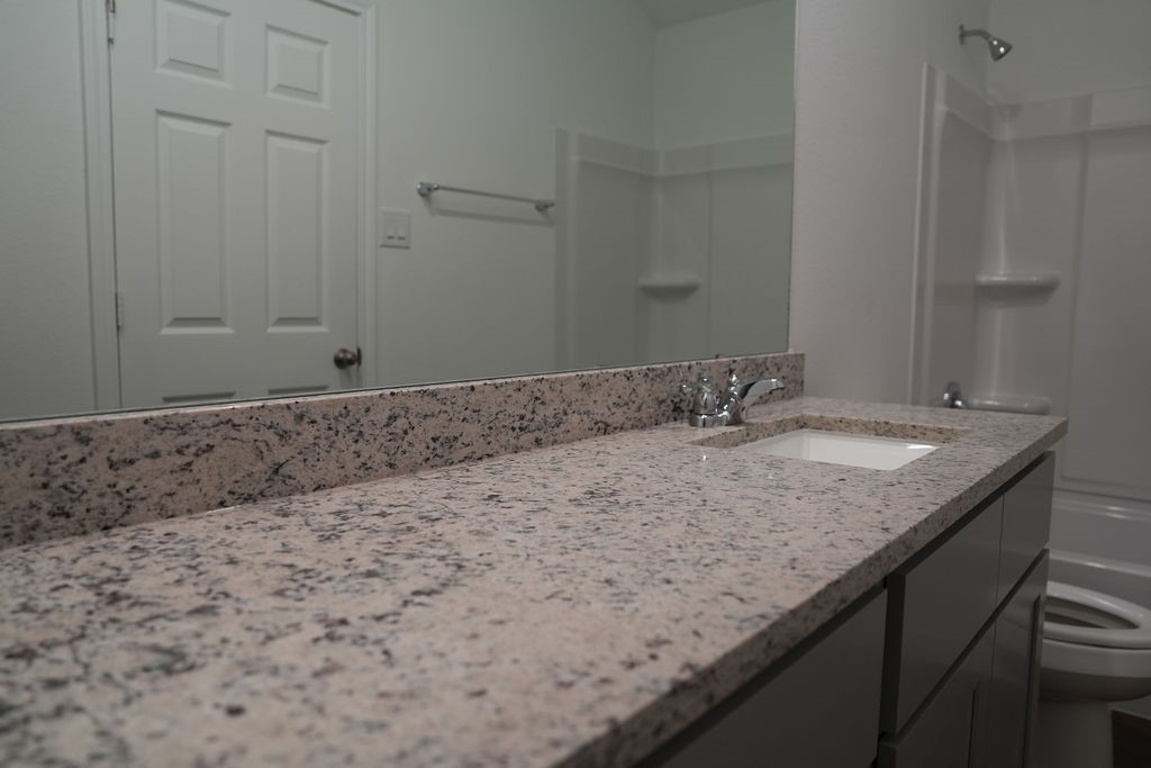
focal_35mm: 24
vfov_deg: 53.1
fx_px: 767
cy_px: 384
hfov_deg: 73.7
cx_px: 576
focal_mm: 24
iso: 640
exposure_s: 1/160
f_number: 4
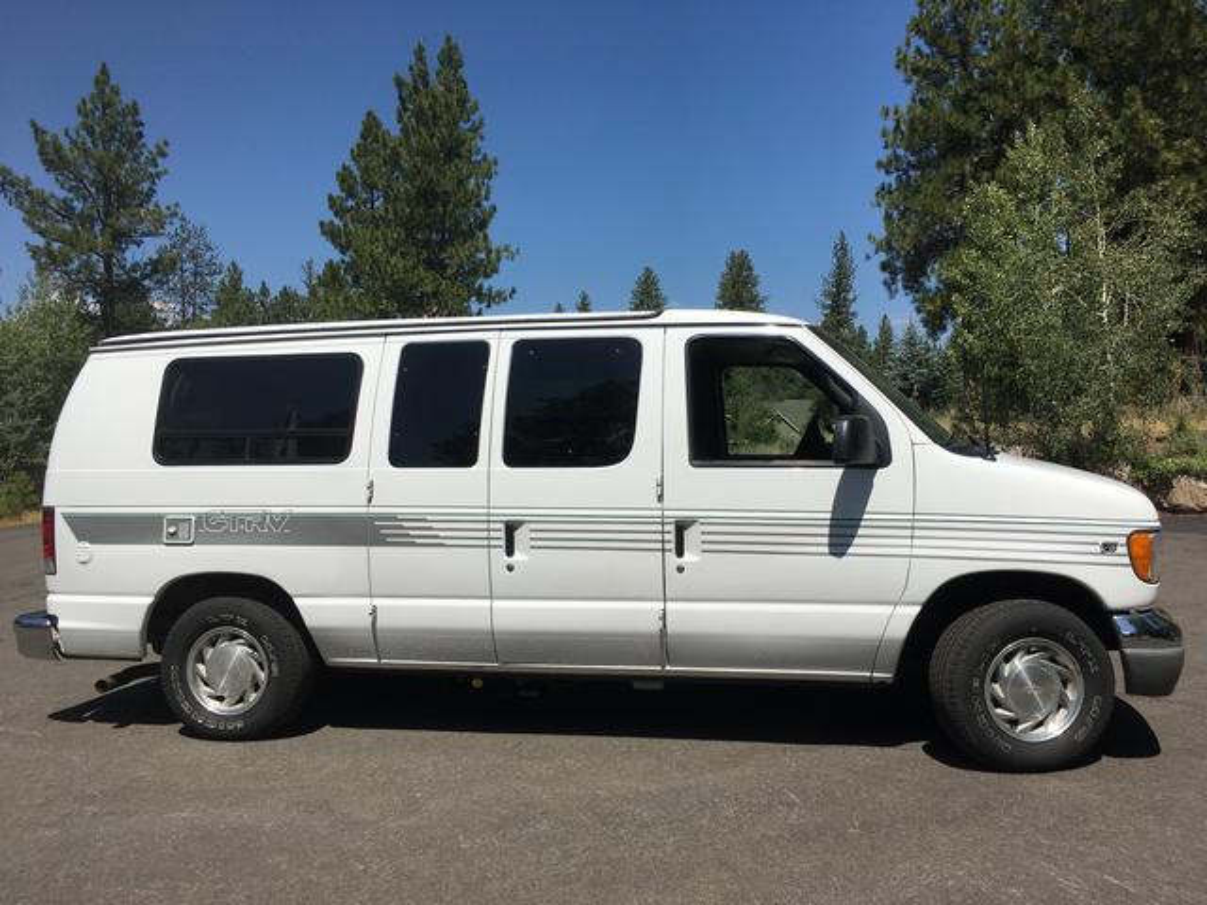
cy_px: 452
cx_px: 604
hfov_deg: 61.7
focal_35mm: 29
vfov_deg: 48.2
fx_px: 1011
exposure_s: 1/3205
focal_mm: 4.15
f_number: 2.2
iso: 25
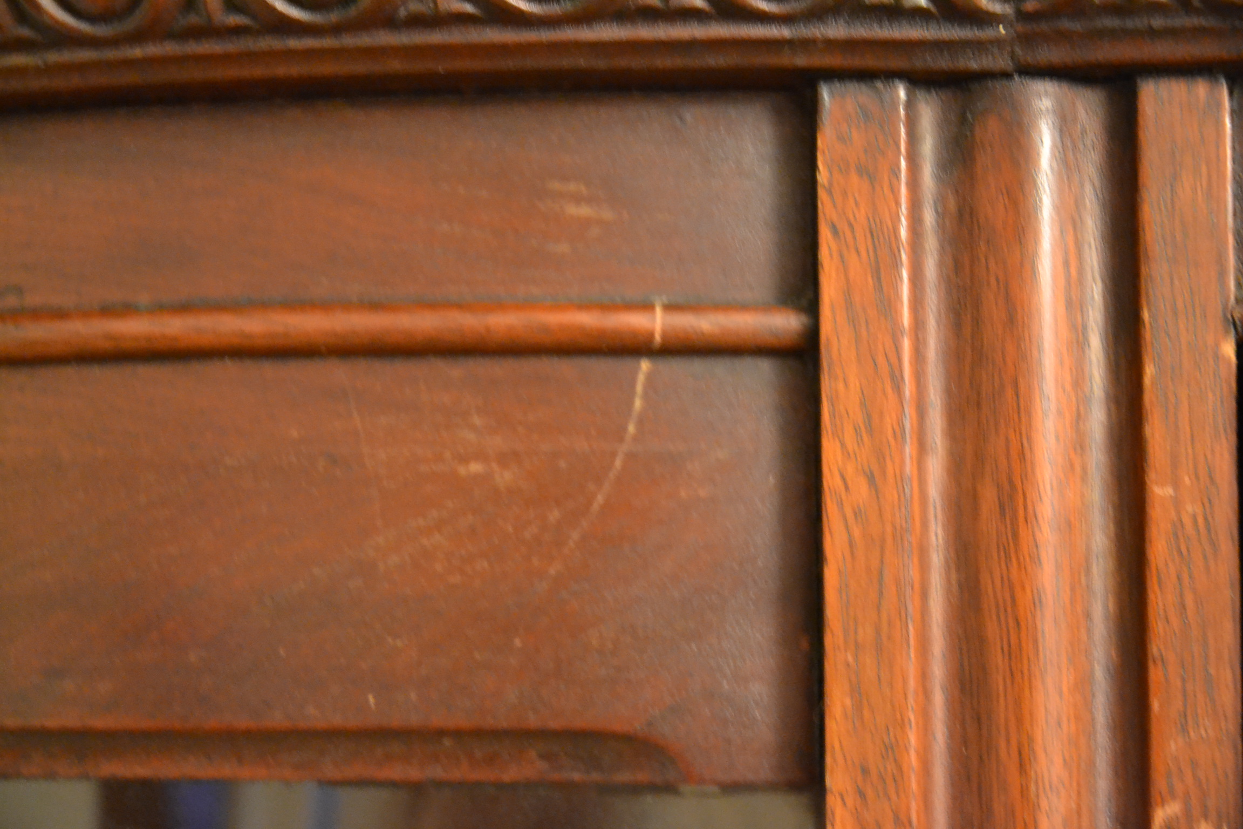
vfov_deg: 13.0
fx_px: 3625
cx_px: 622
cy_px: 414
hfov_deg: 19.5
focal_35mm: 105
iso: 3200
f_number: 4.5
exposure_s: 1/8
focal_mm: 70
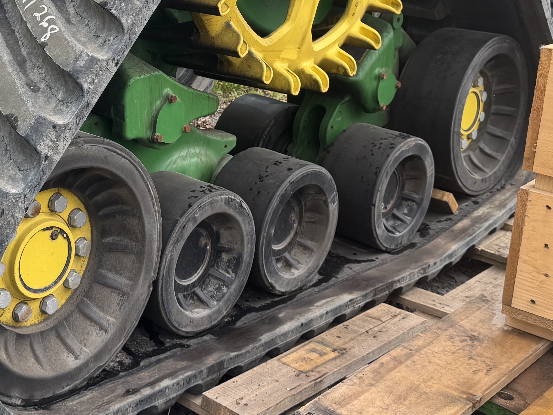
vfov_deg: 24.4
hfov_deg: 32.1
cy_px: 75
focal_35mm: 59
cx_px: 136
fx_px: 943
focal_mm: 6.76
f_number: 1.78
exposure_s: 1/356
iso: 80
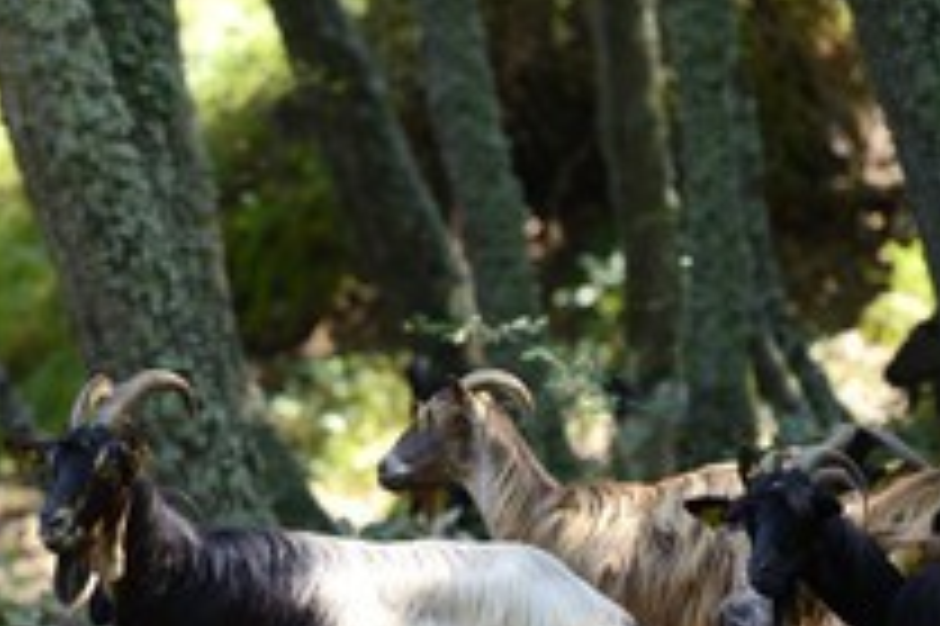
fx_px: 8401
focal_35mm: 322
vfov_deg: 4.3
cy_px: 617
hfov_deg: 6.4
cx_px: 54
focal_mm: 160
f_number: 4
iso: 400
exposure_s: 1/250
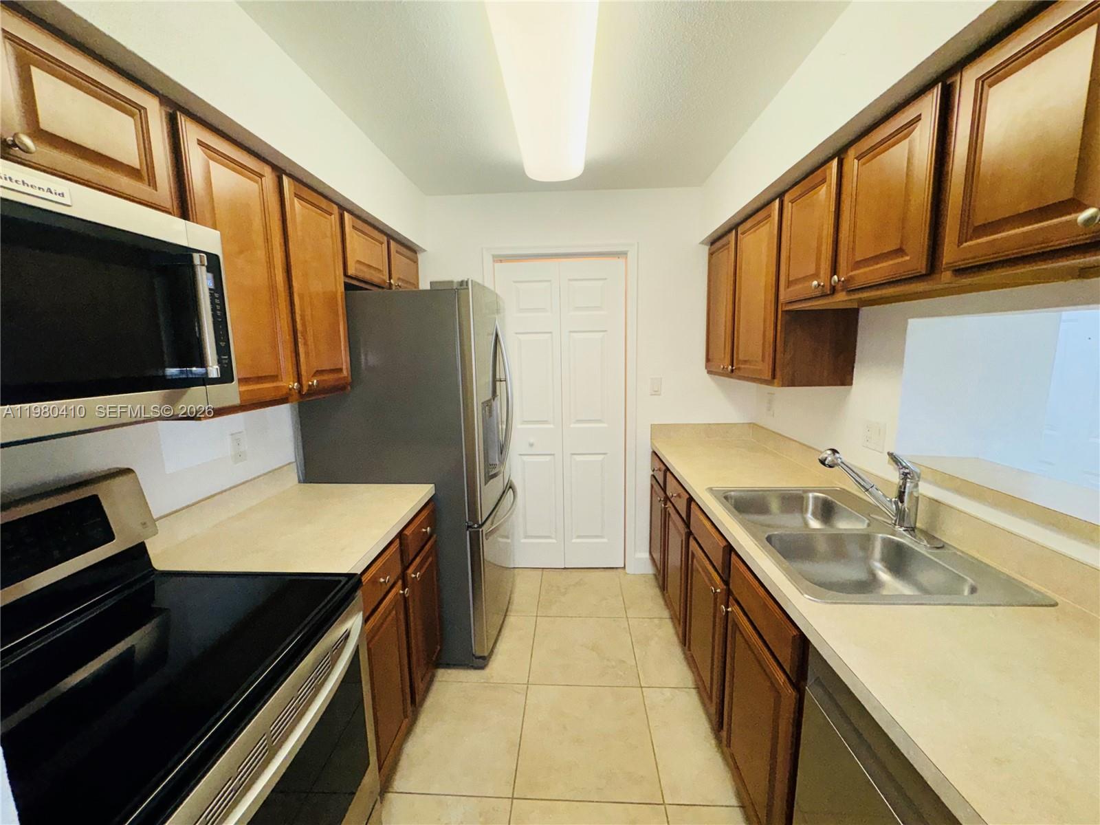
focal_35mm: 14
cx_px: 550
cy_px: 412
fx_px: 445
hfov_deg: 102.1
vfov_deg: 85.7
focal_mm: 2.22
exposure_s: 1/120
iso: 160
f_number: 2.2
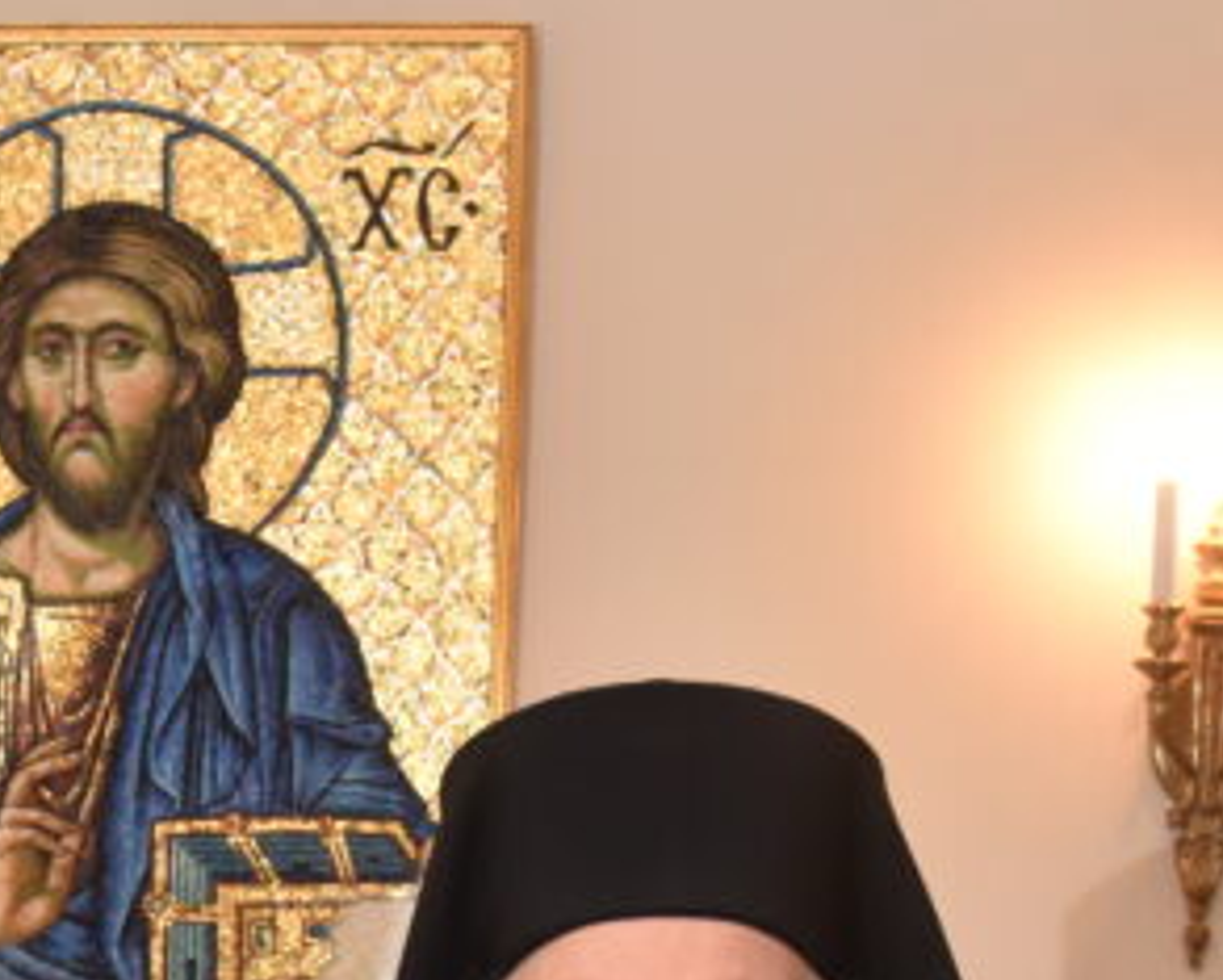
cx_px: -84
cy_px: 1185
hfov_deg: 16.7
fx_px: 4057
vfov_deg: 13.4
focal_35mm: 112
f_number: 8
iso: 1600
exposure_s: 1/60
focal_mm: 34
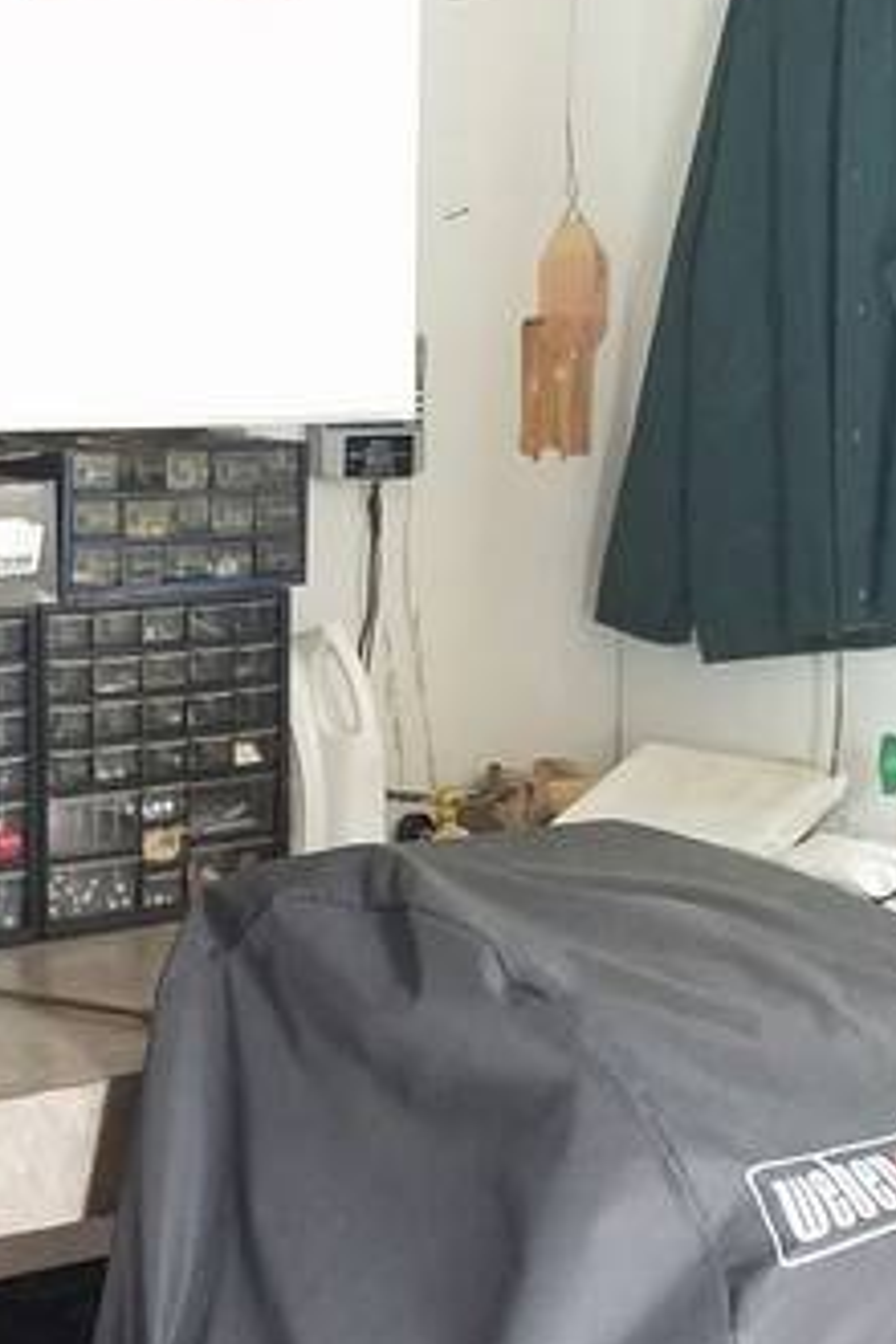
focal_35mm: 84
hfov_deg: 16.3
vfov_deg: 24.1
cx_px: 468
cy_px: 847
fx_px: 3136
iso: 160
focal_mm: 4.2
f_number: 1.7
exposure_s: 1/30
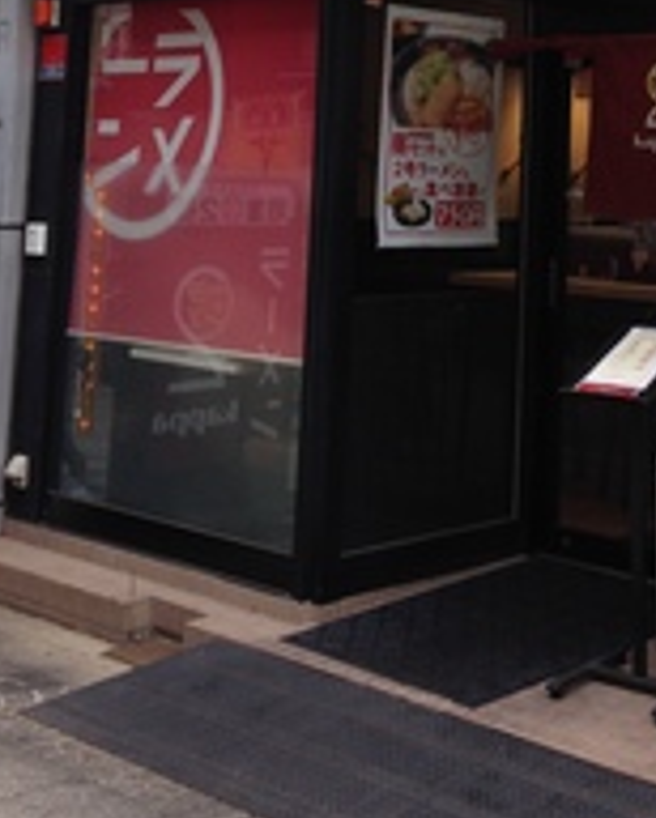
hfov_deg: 22.4
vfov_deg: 27.0
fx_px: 1623
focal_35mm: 67
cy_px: 43
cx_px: 571
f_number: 2.4
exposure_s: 1/122
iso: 50
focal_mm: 4.12
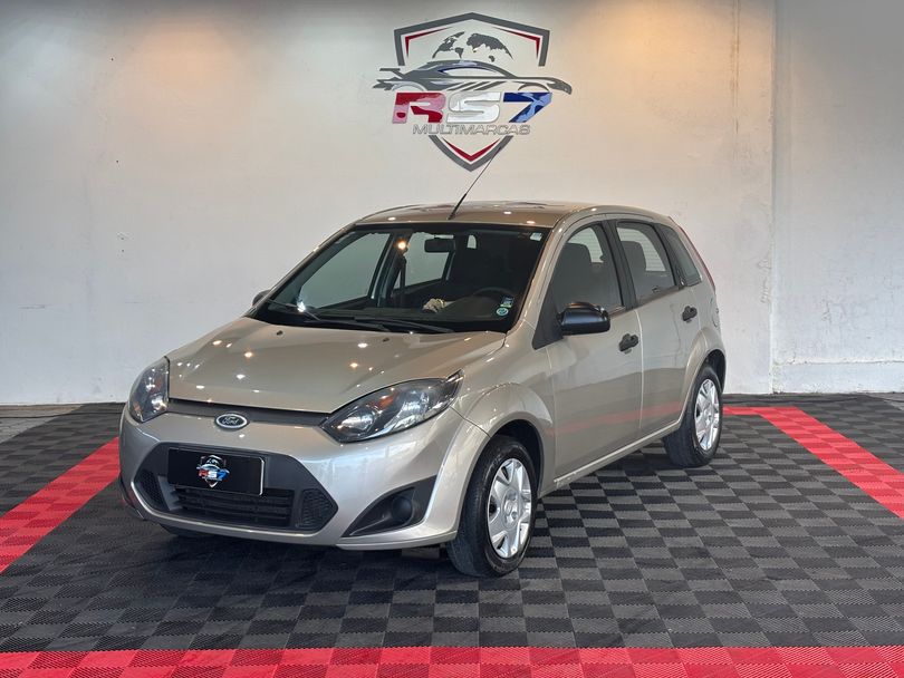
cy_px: 339
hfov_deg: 36.8
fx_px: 1358
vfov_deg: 28.0
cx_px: 452
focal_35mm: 52
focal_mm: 5.96
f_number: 1.6
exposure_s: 1/120
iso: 32
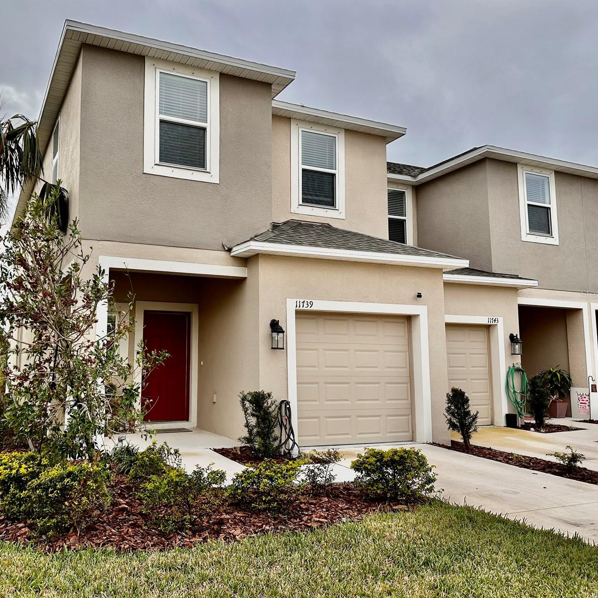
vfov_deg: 55.6
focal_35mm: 29
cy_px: 293
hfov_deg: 54.9
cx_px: 220
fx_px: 567
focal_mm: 6.86
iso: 80
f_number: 1.78
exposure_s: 1/2110
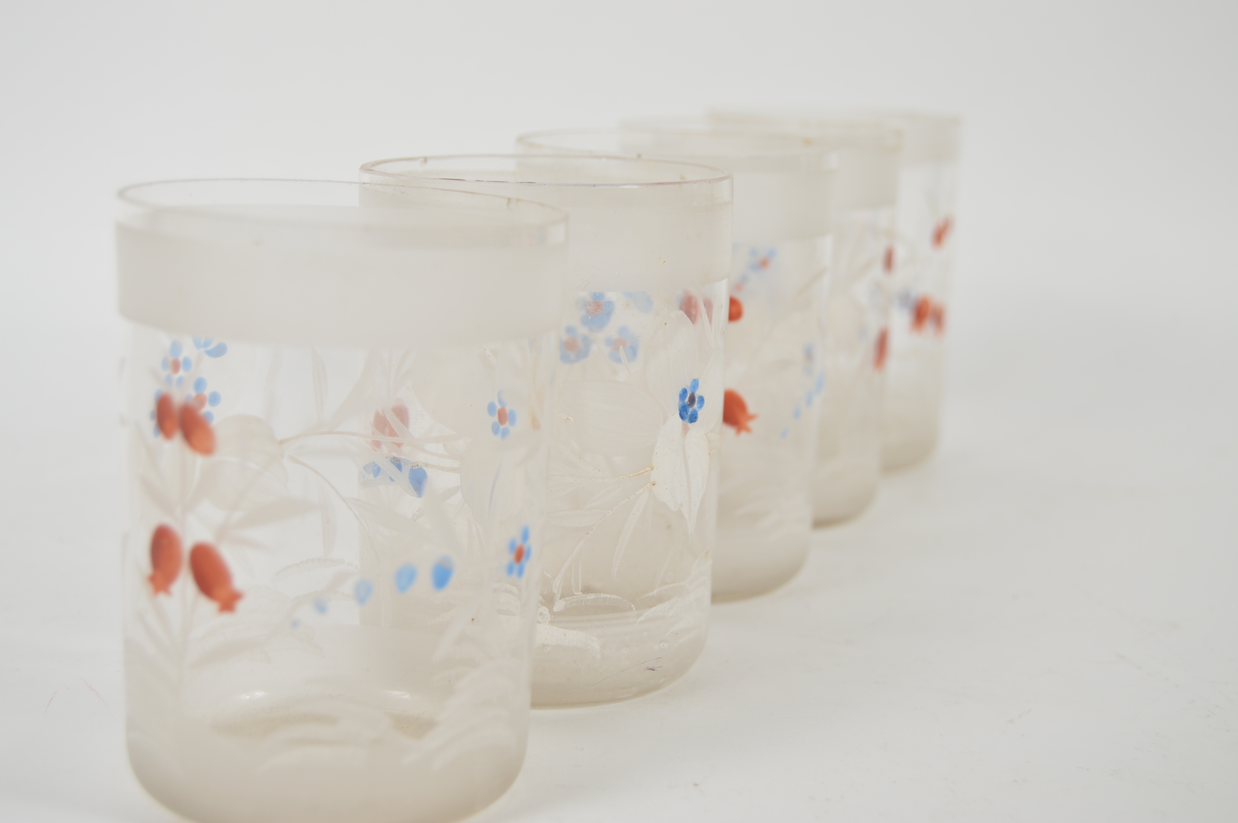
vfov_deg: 20.1
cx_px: 619
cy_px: 412
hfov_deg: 29.9
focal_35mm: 68
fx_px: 2319
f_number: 5.6
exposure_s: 1/80
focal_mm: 45
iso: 100
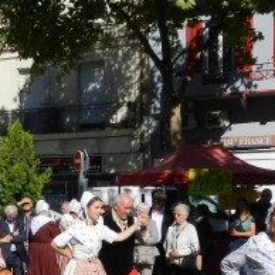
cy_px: 242
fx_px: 602
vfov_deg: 25.0
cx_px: 57
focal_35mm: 67
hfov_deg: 25.3
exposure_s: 1/800
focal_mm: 4
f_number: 5
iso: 160
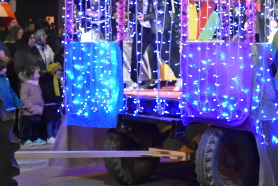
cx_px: 144
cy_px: 17
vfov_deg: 11.4
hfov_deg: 17.2
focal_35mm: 119
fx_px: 919
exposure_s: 1/60
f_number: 4.5
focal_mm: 40
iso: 5000
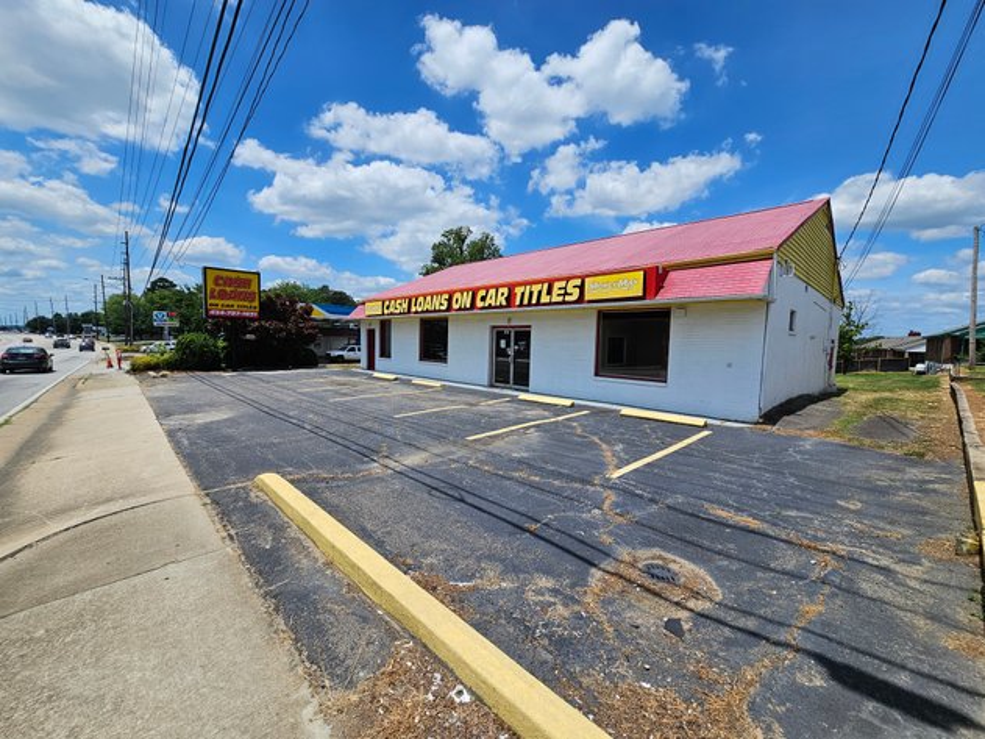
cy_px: 370
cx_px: 492
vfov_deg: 89.9
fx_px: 370
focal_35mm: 13
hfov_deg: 106.2
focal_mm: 2.2
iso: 50
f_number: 2.2
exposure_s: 1/4131
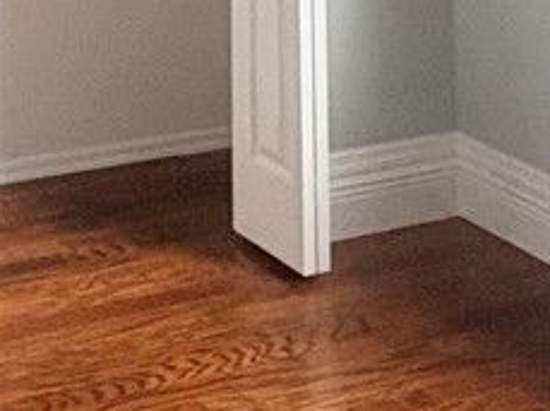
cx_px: 17
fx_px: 1555
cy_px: -678
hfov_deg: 19.5
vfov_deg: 11.4
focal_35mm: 98
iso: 400
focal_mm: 2.22
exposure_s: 1/60
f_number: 2.2
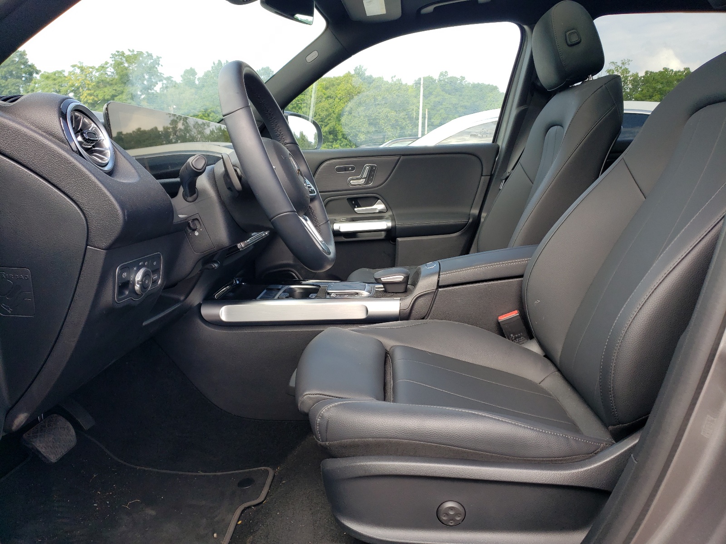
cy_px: 272
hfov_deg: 67.3
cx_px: 363
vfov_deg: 53.1
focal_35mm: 26
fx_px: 545
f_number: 1.5
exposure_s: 1/333
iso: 50
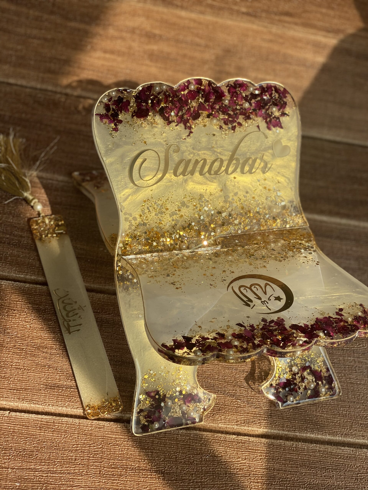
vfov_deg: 36.8
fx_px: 737
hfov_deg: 28.0
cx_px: 184
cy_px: 245
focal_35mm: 52
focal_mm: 6
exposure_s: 1/716
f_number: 2
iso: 20
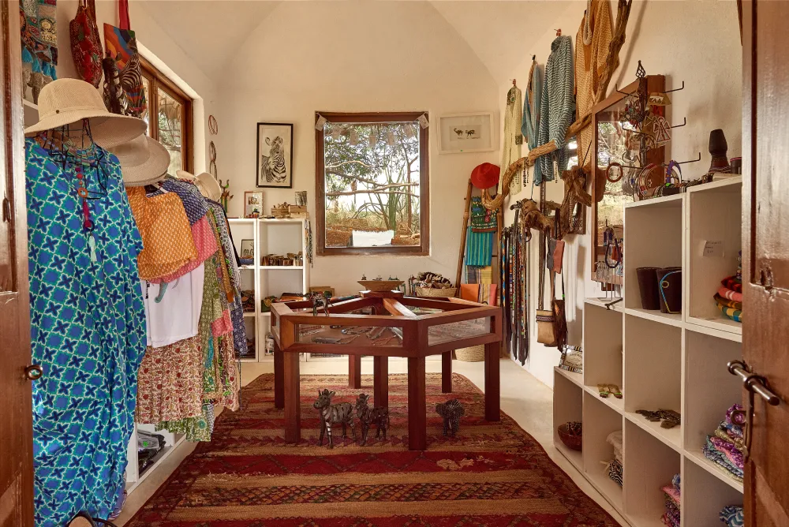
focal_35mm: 24
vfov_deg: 53.2
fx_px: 526
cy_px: 264
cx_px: 394
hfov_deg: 73.7
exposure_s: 1/125
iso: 160
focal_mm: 24
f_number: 11
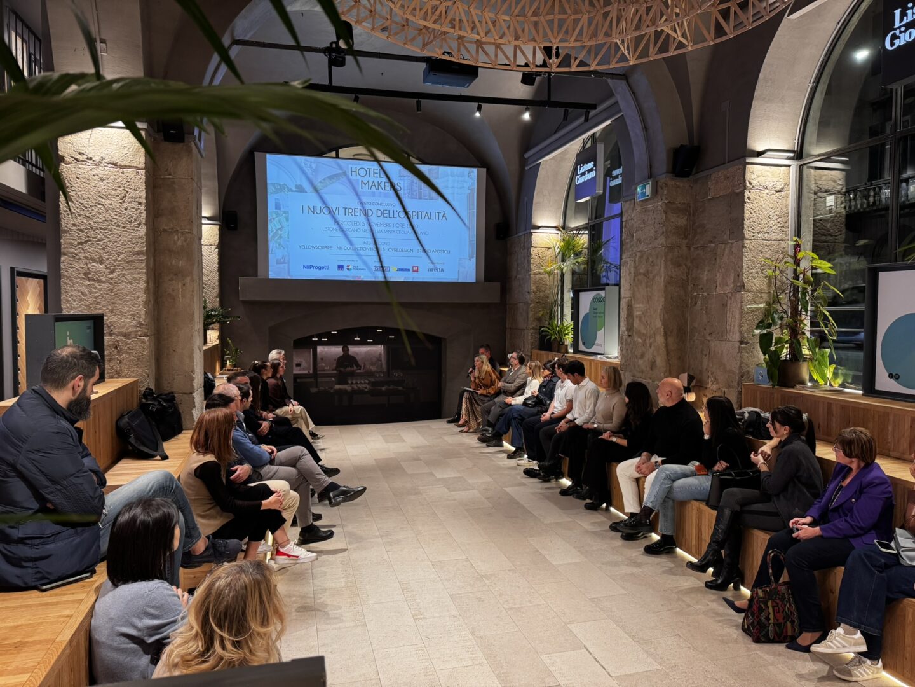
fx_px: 634
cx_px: 458
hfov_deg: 71.6
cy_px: 344
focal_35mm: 24
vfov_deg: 56.8
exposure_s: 1/59
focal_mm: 6.76
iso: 250
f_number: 1.78
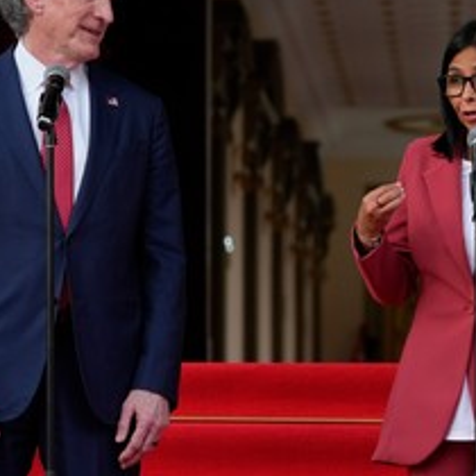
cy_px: 199
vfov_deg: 9.5
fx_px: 2863
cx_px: 290
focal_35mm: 184
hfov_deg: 9.5
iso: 800
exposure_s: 1/400
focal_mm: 114
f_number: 5.6
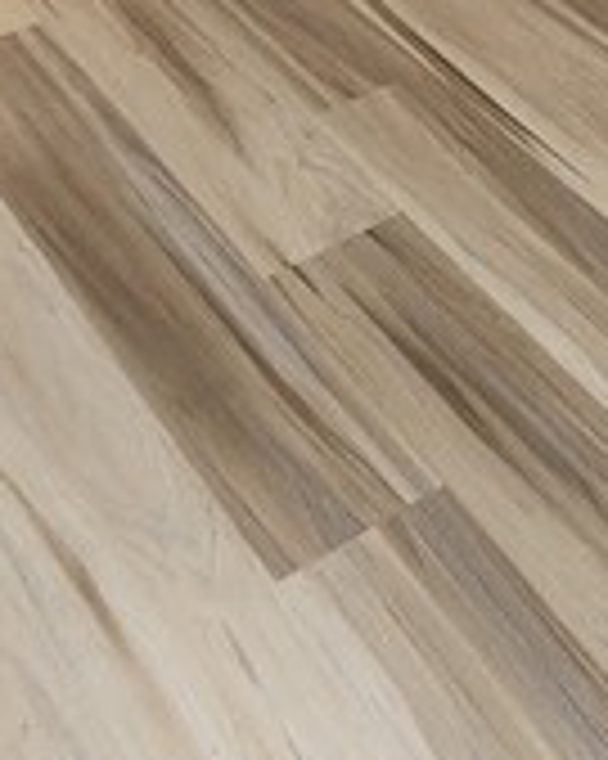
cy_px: -612
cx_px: 919
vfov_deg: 18.9
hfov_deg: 17.8
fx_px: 1734
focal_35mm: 77
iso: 160
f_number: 2.2
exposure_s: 1/60
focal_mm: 2.2
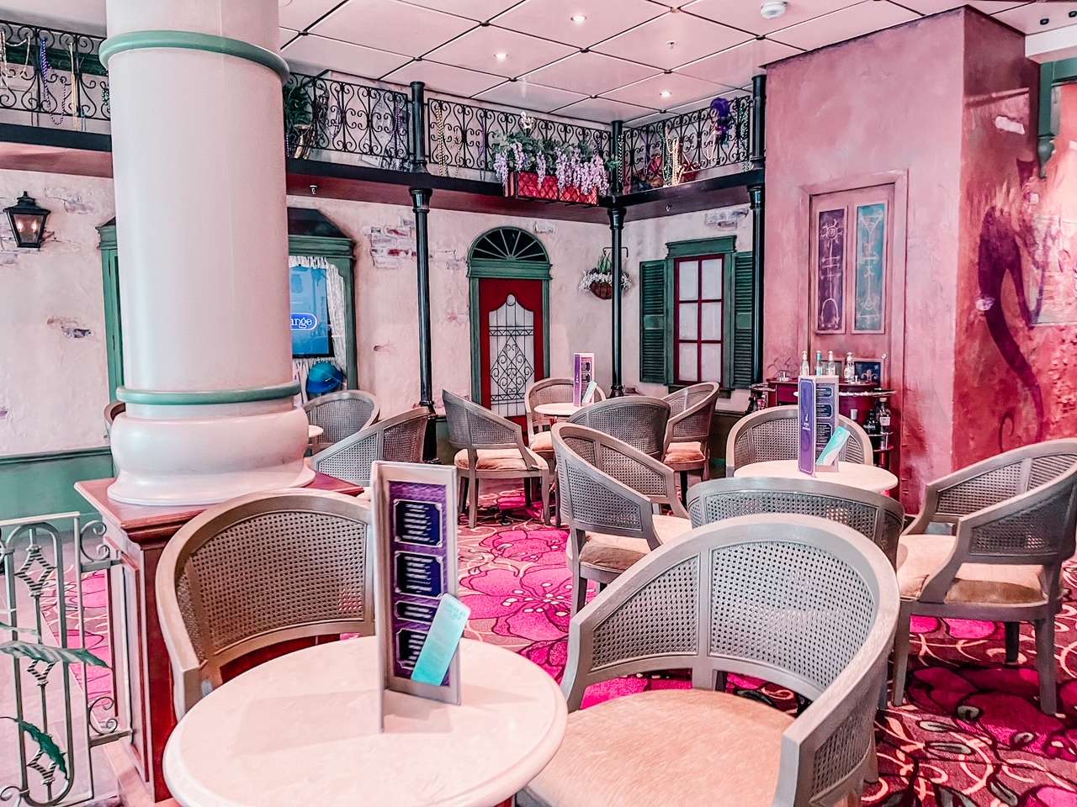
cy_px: 404
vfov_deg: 53.1
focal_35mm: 26
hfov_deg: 67.3
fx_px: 809
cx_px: 538
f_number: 1.6
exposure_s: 1/60
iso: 250
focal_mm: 5.1
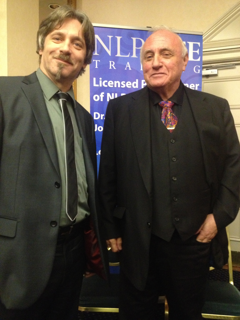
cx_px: 120
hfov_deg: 40.7
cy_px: 160
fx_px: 324
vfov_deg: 52.6
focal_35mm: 35
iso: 500
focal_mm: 4.28
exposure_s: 1/15
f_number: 2.4
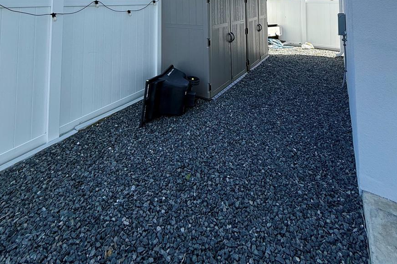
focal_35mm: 20
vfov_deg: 49.0
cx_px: 198
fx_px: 220
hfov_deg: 84.0
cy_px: -8
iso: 50
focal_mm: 2.22
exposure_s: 1/664
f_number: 2.2
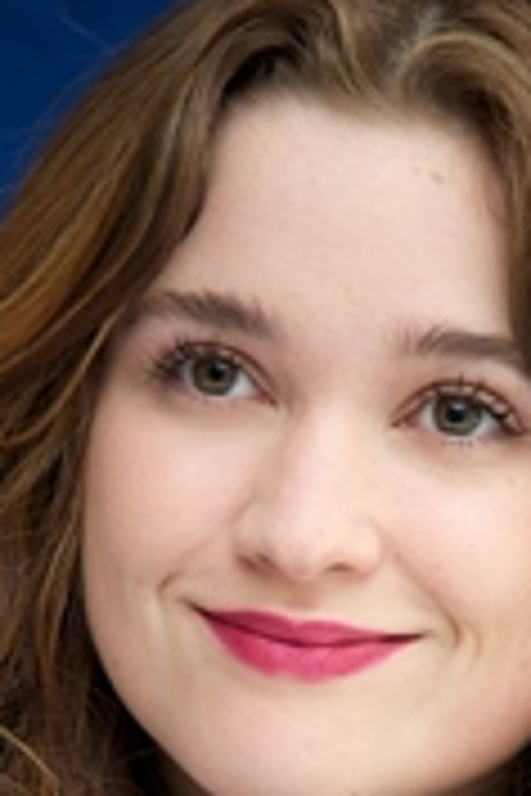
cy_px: 729
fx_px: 12478
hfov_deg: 2.4
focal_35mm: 564
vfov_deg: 3.7
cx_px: 360
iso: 500
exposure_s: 1/60
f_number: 5.6
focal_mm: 250
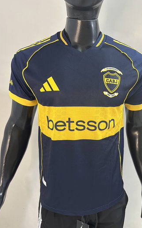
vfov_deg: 70.4
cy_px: 114
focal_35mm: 26
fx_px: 161
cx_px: 81
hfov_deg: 47.4
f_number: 1.78
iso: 400
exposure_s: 1/50
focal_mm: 6.86
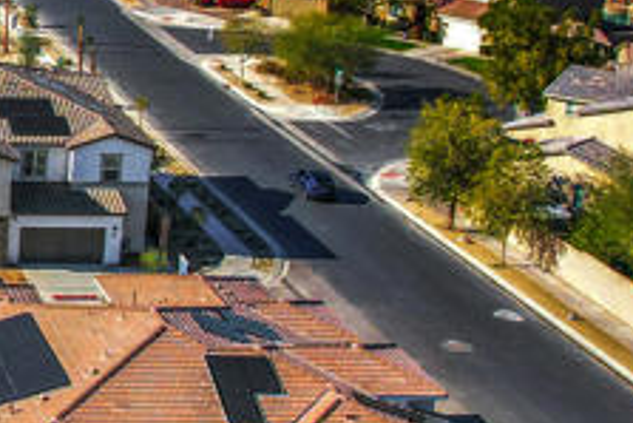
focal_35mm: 101
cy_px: 109
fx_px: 1777
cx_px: -369
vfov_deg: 13.5
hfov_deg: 17.7
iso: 110
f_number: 2.8
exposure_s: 1/2000
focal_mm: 8.38
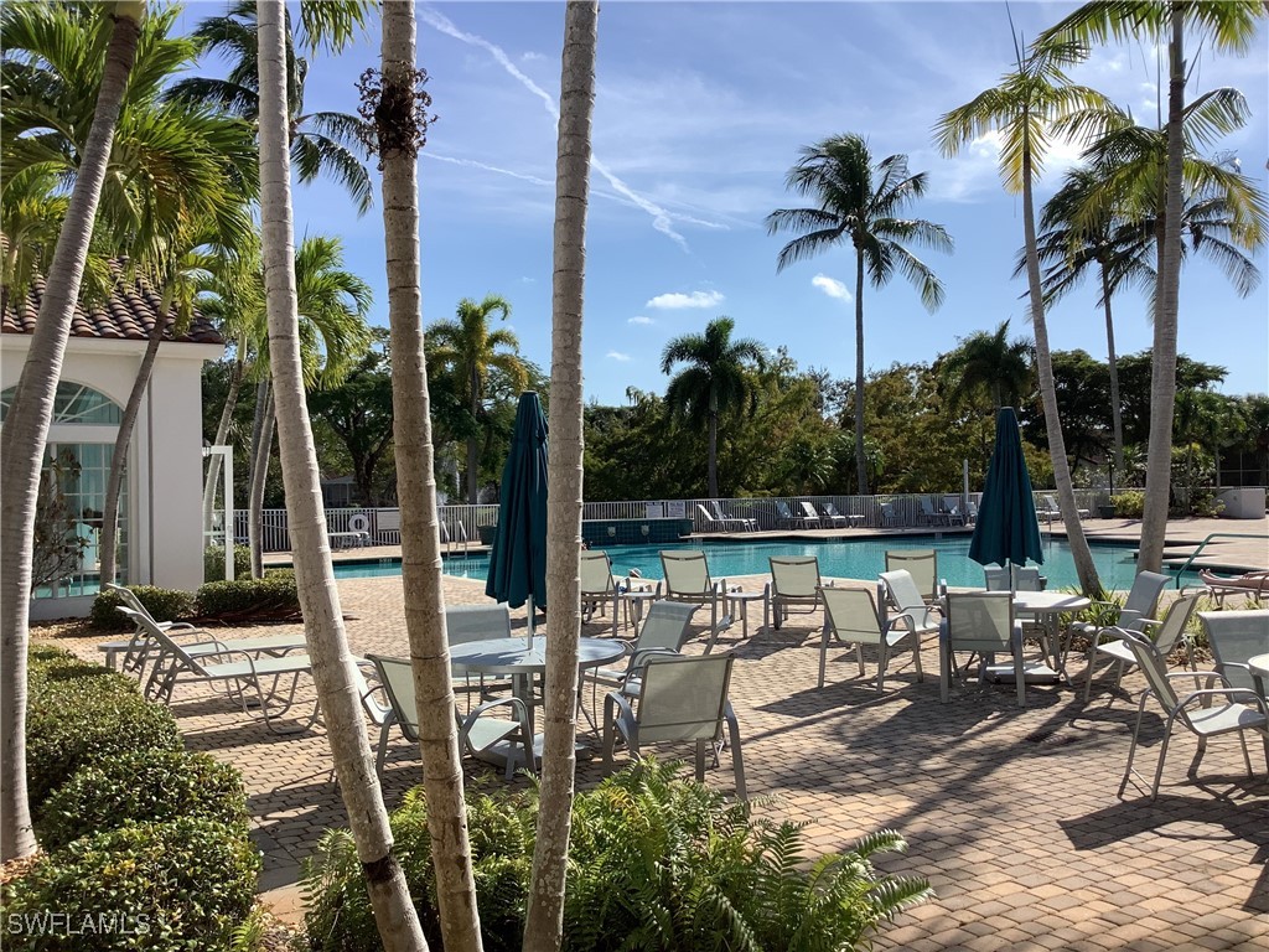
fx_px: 1136
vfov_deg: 45.4
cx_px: 634
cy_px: 476
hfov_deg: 58.4
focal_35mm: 31
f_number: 2.4
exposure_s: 1/1942
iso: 25
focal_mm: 3.3
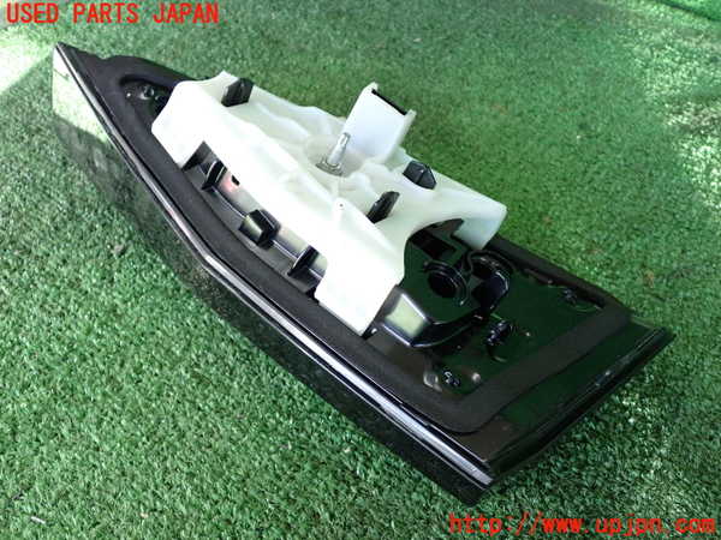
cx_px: 360
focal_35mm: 36
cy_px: 270
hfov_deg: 51.4
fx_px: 750
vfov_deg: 39.7
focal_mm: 6.37
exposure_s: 1/125
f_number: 2.5
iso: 400
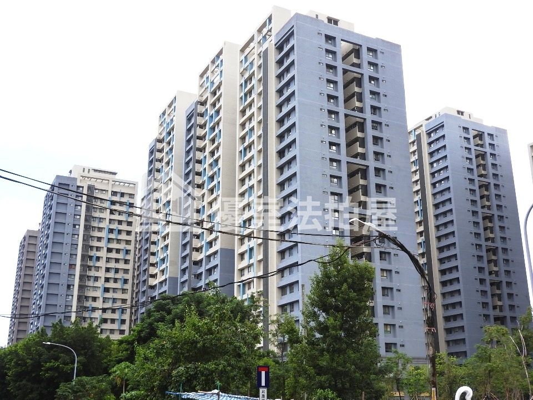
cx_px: 266
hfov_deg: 46.8
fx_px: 616
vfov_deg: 36.0
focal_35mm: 40
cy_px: 200
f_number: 3.8
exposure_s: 1/400
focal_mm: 7.2
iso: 100
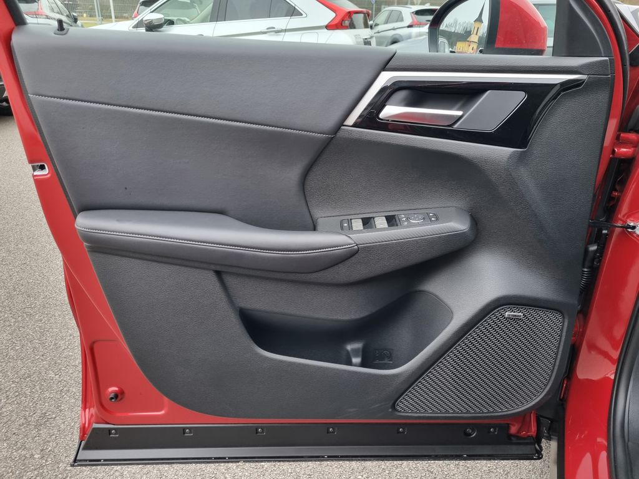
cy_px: 240
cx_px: 320
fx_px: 480
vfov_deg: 53.1
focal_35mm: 26
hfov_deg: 67.3
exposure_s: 1/100
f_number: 1.8
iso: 200
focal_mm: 5.4
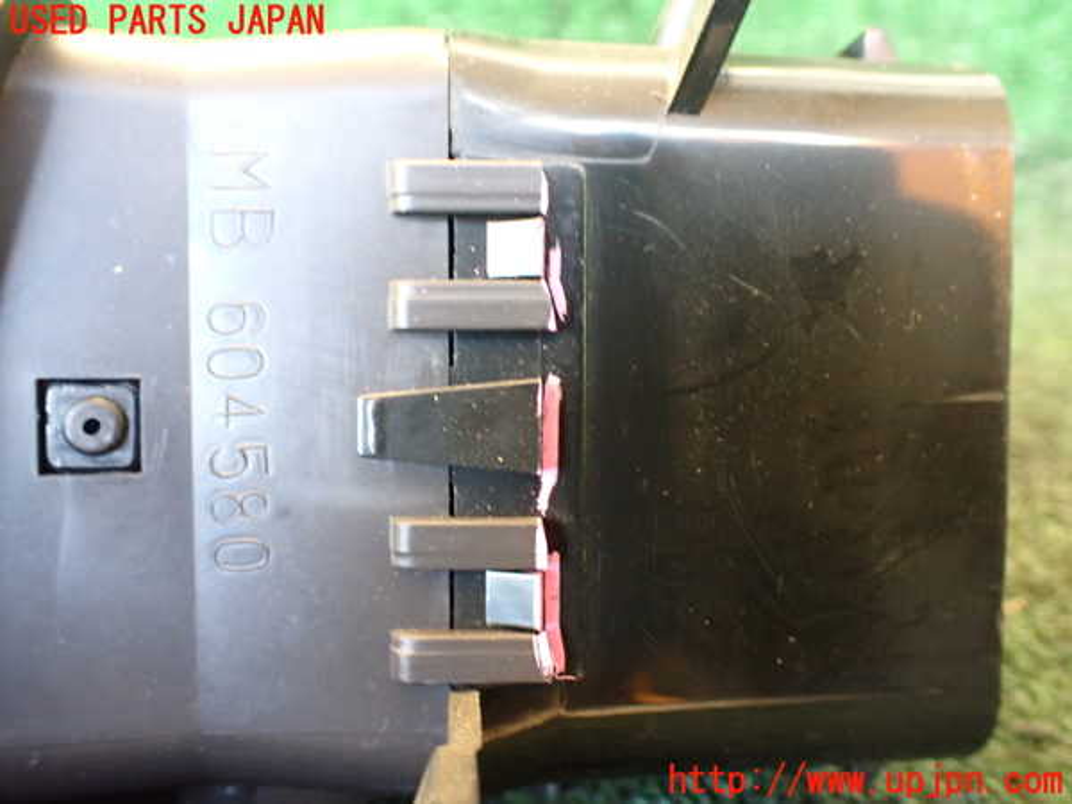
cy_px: 402
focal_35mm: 30
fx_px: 929
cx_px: 536
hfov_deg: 60.0
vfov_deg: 46.8
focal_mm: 5.4
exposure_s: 1/30
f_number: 2.3
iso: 800
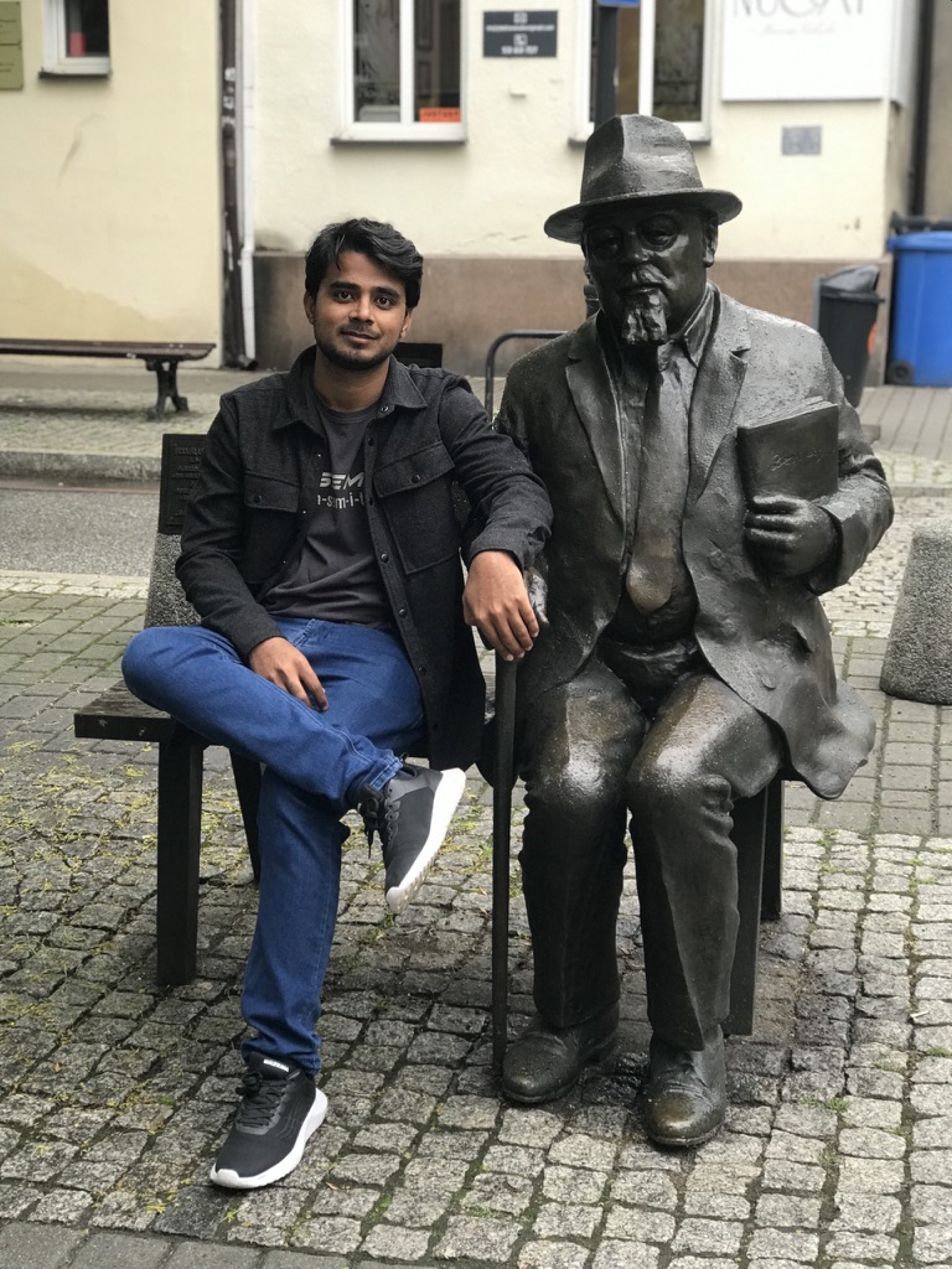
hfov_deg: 25.7
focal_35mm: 57
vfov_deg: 33.8
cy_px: 634
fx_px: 2090
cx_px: 476
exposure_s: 1/50
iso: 32
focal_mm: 6.6
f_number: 2.8
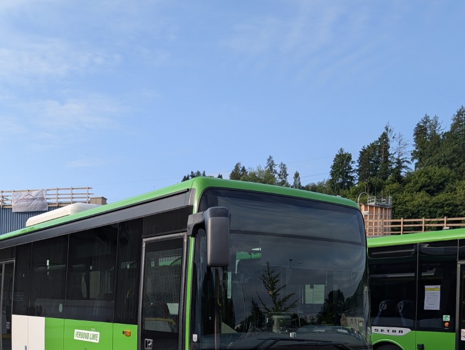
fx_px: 579
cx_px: 159
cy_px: 312
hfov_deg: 43.2
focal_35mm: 43
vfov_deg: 32.1
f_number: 1.68
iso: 20
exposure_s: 1/601
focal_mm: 6.9
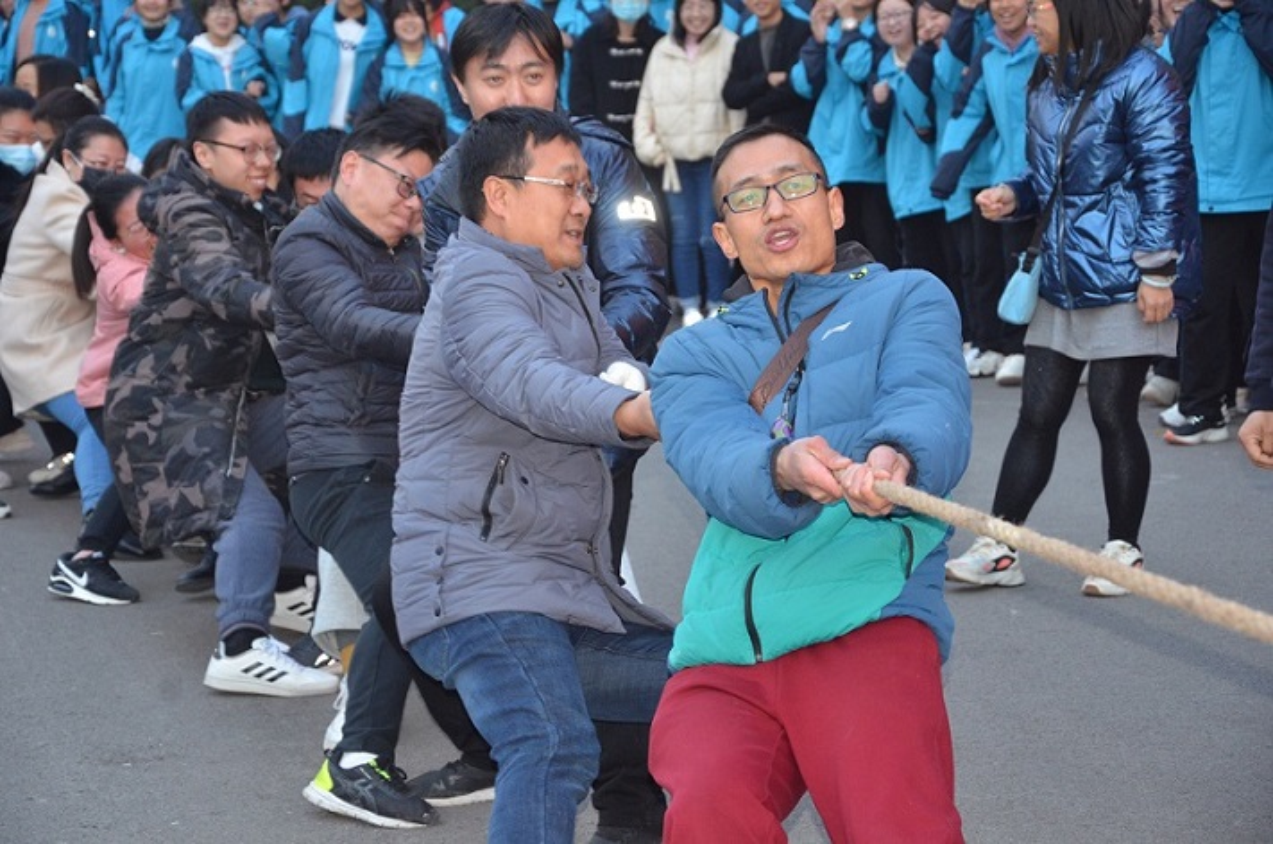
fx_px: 3705
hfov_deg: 19.5
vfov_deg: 13.0
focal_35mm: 105
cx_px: 636
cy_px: 422
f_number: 5.3
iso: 1000
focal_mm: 70
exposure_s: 1/60
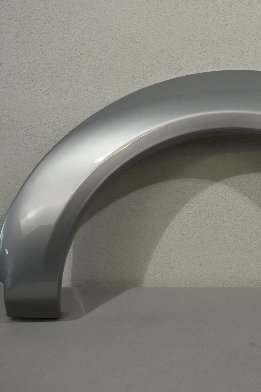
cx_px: 244
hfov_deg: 24.7
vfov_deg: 37.7
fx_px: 574
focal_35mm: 53
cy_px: 194
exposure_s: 1/125
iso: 250
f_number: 5.6
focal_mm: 23
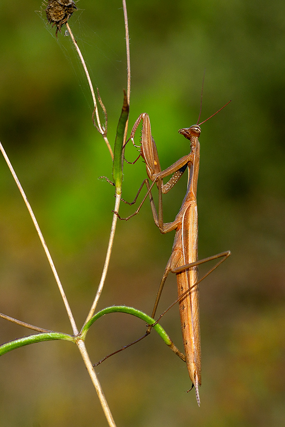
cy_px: 214
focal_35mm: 135
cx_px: 142
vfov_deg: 15.2
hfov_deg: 10.2
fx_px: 1603
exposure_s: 1/125
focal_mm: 90
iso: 200
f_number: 11
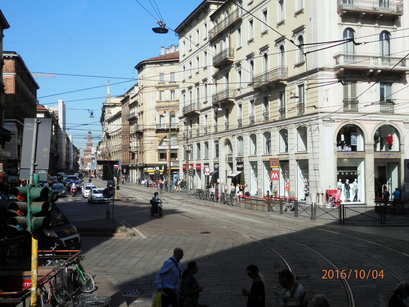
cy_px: 154
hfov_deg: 42.1
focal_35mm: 45
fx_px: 532
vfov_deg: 32.2
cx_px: 204
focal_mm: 8
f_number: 3.8
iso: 80
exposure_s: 1/800
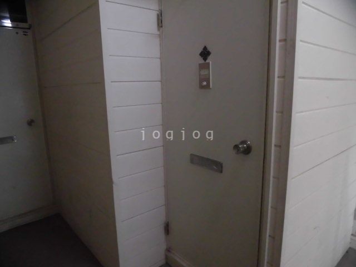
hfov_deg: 71.6
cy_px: 134
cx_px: 178
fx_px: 247
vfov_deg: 56.8
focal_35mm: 24
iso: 640
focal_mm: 4.3
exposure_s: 1/25
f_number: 3.1
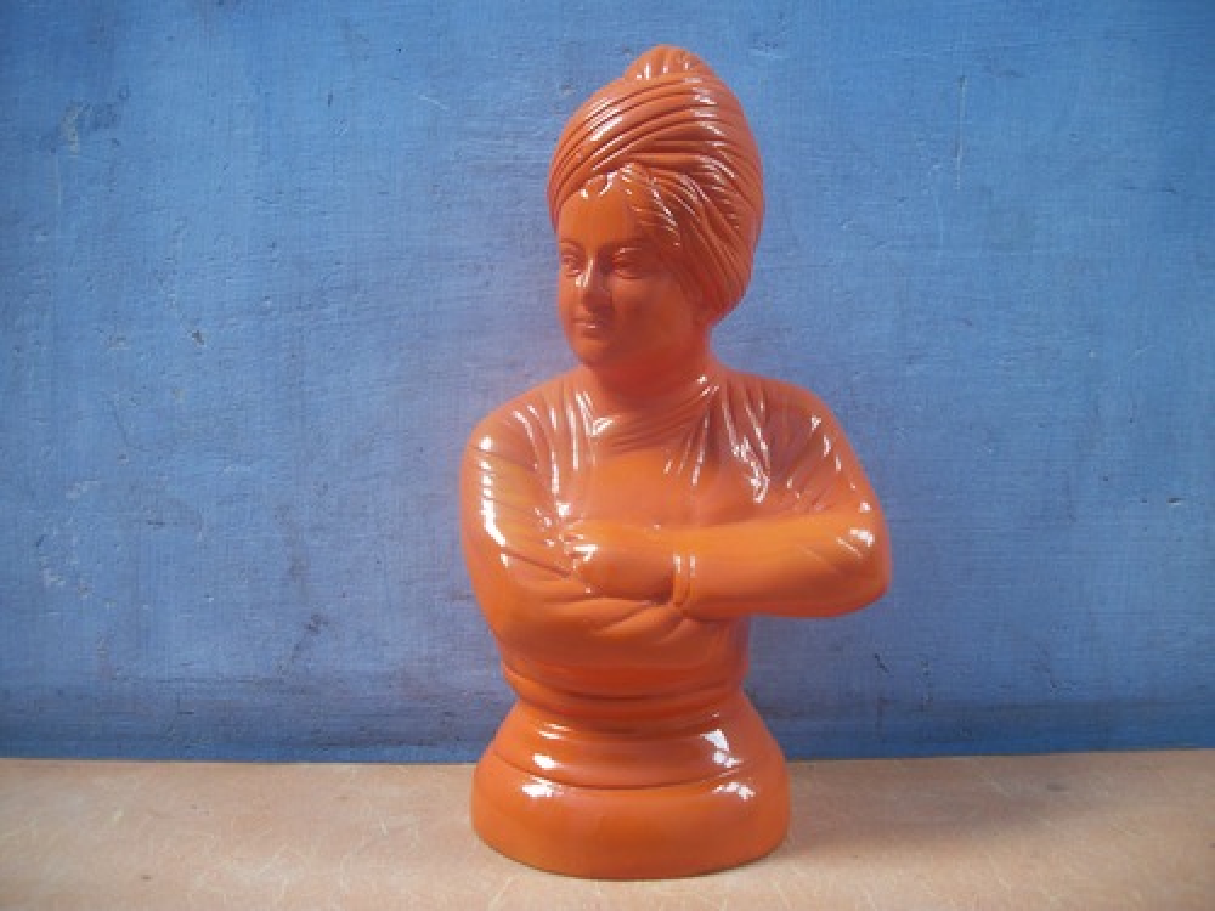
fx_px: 1123
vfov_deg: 44.2
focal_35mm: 32
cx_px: 608
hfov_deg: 56.8
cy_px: 456
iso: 80
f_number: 2.9
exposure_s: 1/50
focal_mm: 5.7
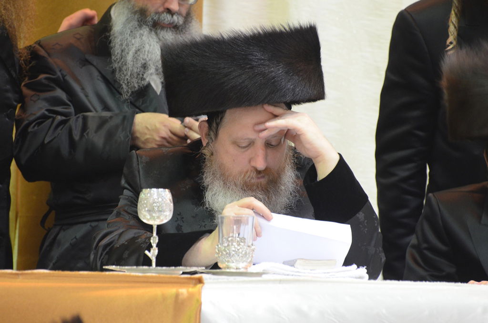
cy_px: 162
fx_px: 4666
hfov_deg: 6.0
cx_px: 244
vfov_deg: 4.0
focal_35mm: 345
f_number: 5.3
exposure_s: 1/20
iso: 1600
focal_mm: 230
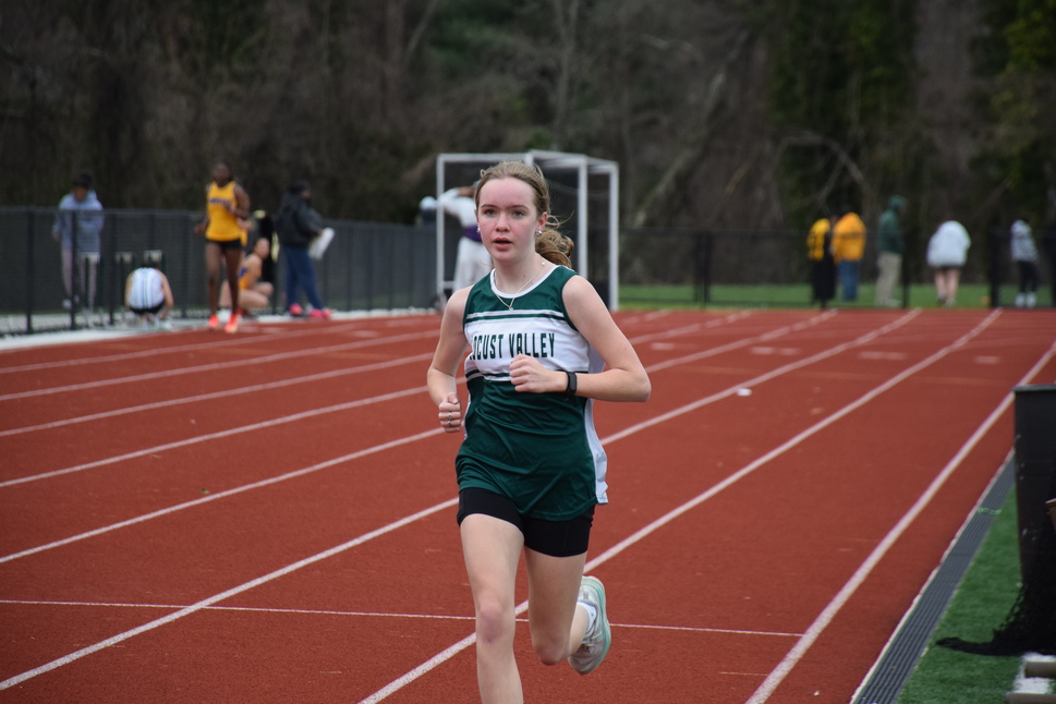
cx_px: 519
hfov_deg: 9.3
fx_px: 6511
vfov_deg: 6.2
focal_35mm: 222
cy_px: 347
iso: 800
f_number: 5.6
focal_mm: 140
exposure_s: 1/640
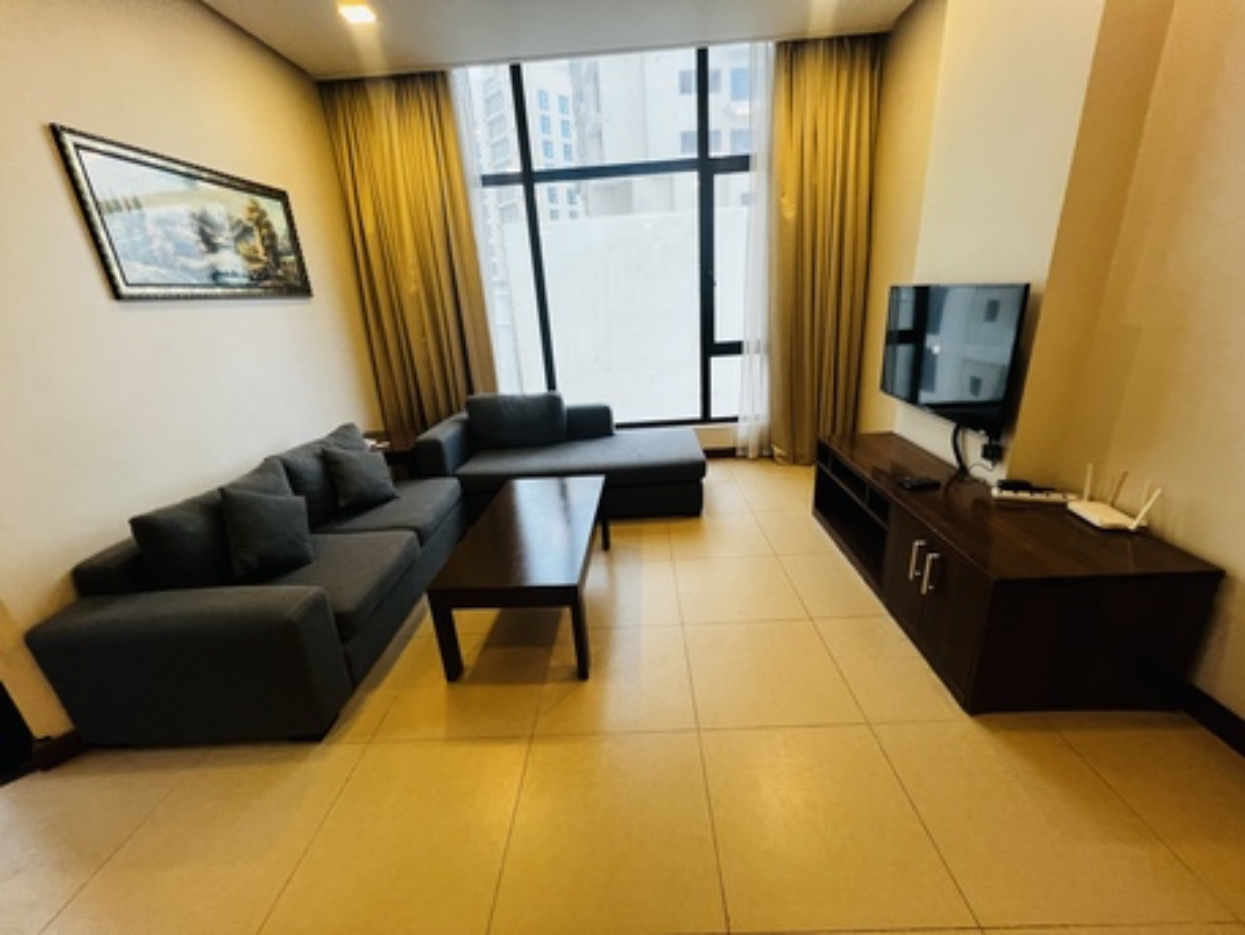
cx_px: 622
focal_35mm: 13
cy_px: 468
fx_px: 468
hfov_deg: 106.2
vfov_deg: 89.9
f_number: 1.8
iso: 200
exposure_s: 1/100
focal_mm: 1.57
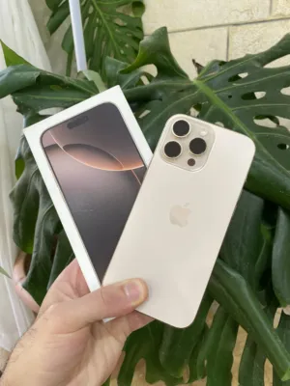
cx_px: 145
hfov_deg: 53.1
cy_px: 193
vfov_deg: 67.3
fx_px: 290
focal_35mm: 26
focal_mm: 4.25
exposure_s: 1/76
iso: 125
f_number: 1.8
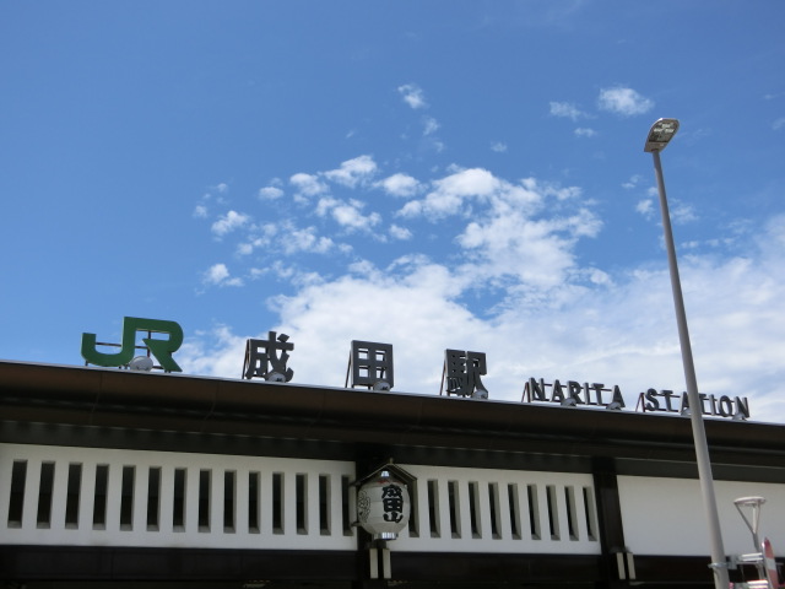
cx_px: 392
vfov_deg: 32.2
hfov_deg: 42.1
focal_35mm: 45
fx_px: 1020
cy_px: 294
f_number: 8.8
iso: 80
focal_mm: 8
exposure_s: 1/250
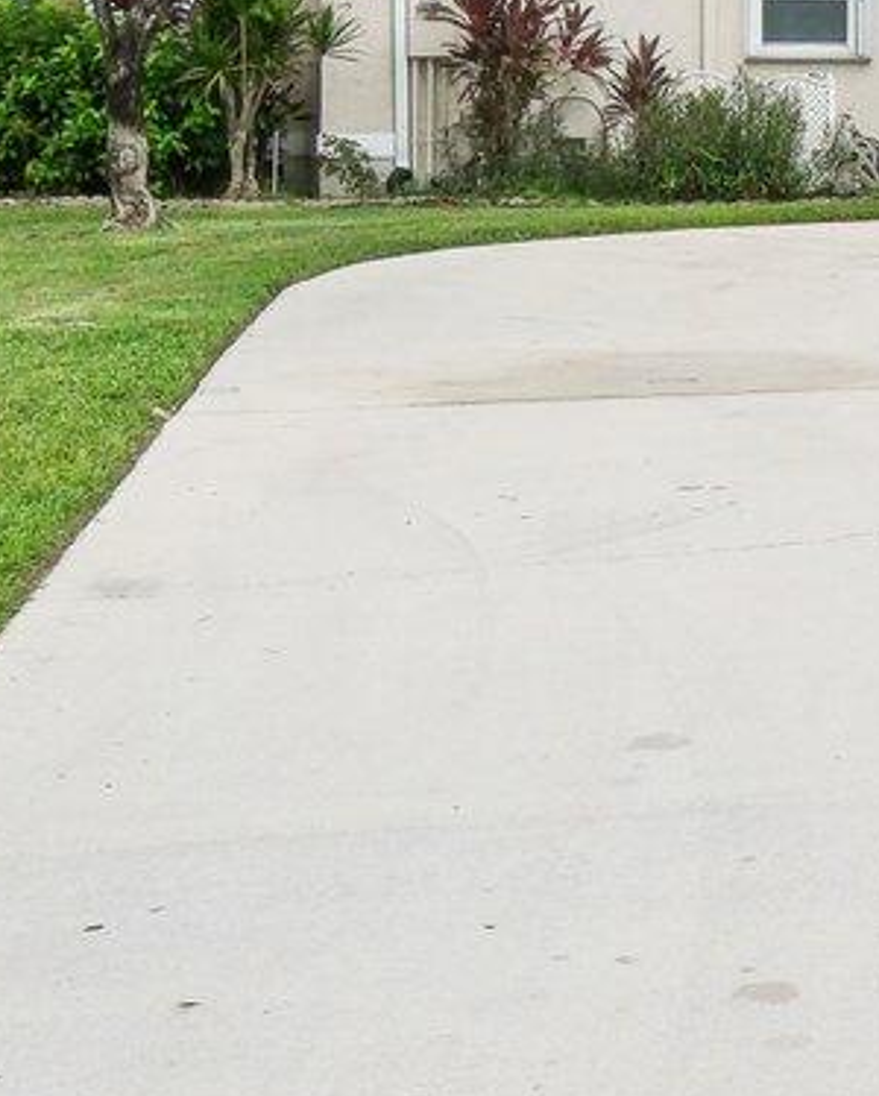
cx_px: 1412
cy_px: 86
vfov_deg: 24.0
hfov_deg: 17.4
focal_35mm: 77
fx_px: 2500
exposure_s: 1/480
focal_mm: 10
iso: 400
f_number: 8
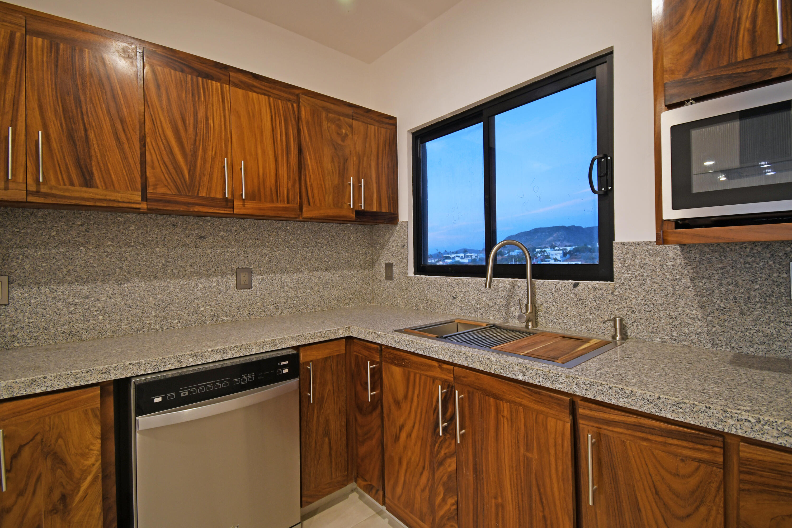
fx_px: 330
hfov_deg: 100.4
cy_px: 264
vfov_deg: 77.3
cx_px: 396
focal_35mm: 15
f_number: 4.5
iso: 200
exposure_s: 1/6
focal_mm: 10
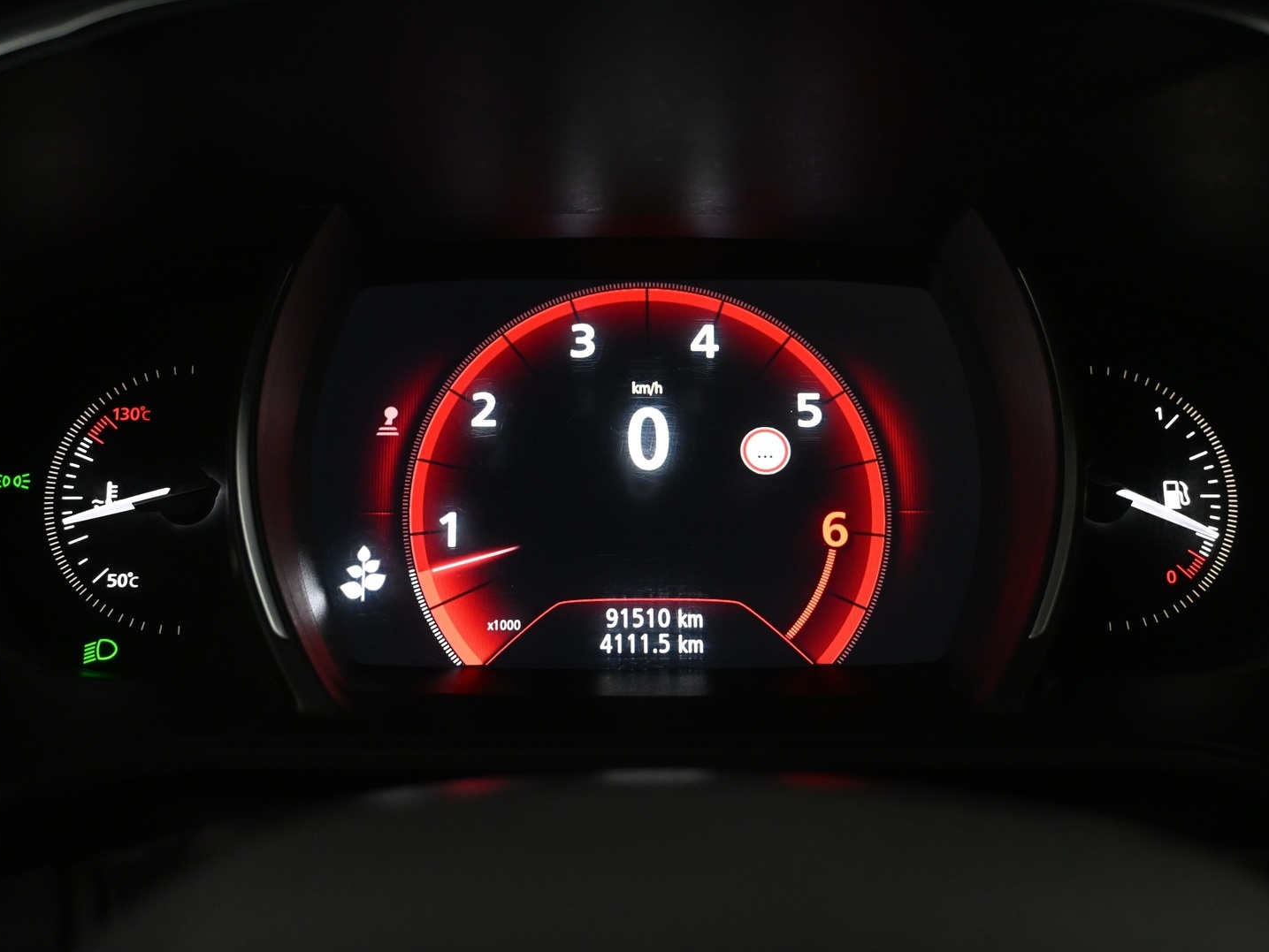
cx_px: 646
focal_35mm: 51
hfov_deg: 37.3
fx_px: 1880
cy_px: 476
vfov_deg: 28.4
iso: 2200
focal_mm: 31.5
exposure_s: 1/50
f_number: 5
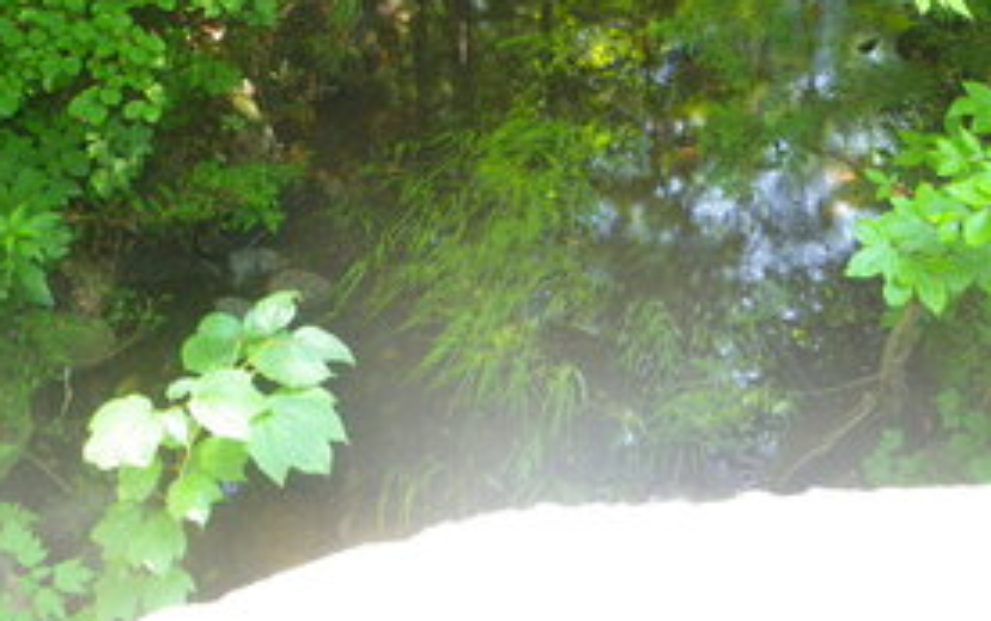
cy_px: 122
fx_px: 1162
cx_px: 621
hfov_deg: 45.8
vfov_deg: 29.2
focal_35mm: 43
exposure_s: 1/50
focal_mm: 5
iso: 250
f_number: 3.5
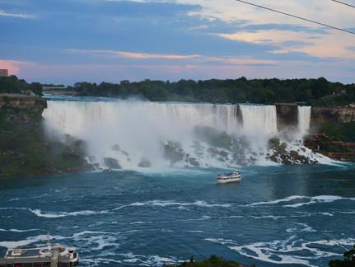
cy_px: 129
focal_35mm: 48
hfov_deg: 39.6
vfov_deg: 30.3
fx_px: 493
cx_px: 179
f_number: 4
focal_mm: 23
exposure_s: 1/250
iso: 200
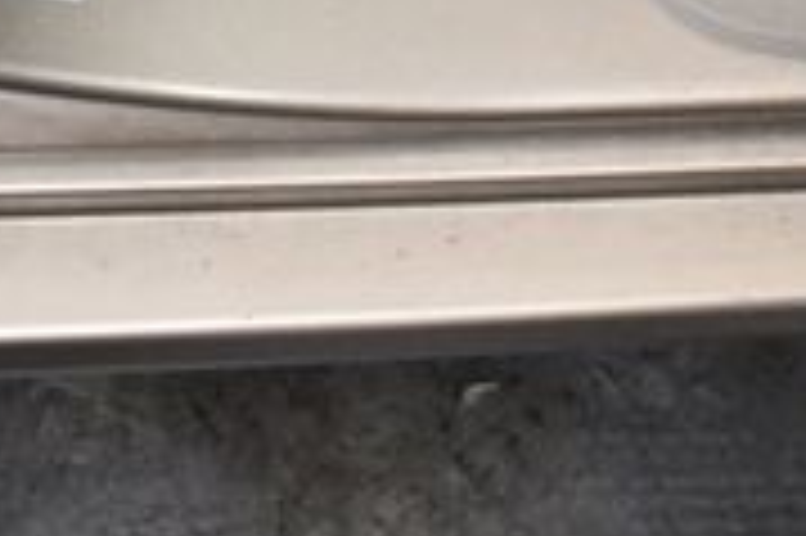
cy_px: -374
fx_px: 2885
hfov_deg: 14.5
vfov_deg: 10.1
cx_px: 1297
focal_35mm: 129
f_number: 3.5
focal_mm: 18
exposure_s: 1/125
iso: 2000
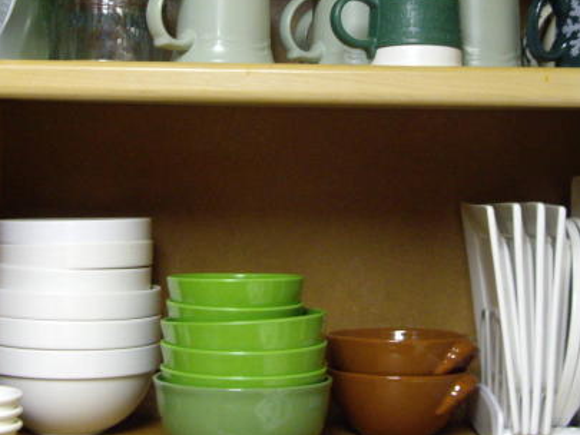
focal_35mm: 75
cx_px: 309
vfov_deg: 19.4
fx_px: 1257
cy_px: 79
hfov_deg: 26.0
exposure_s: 1/30
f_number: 2.8
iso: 400
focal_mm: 7.9
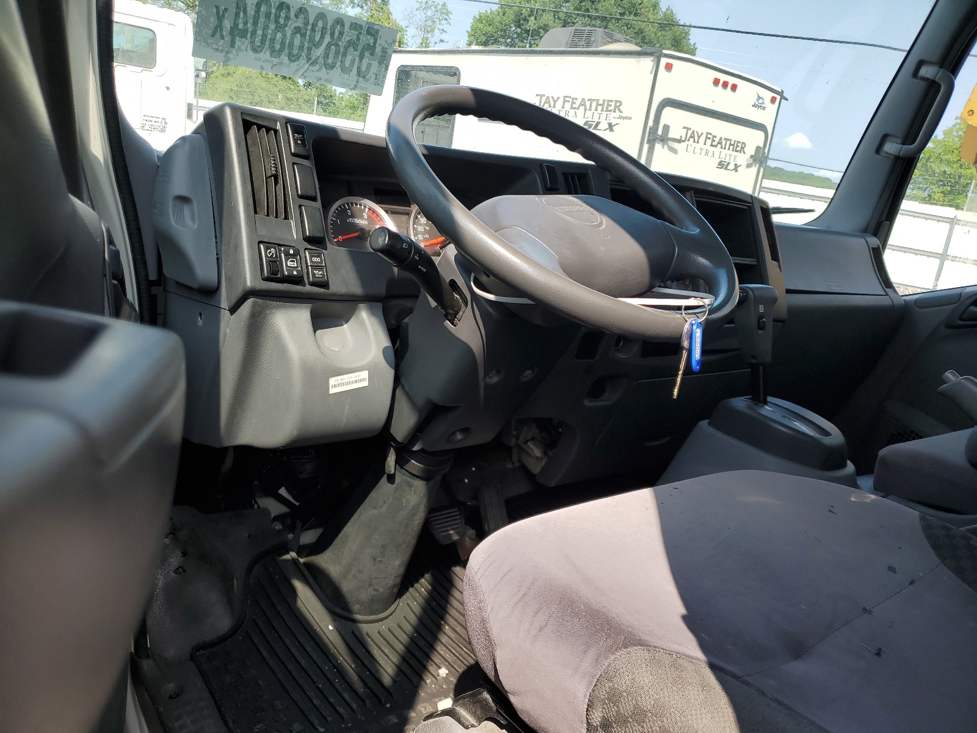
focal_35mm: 26
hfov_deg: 67.3
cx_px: 488
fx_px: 734
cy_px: 366
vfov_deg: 53.1
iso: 50
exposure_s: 1/1111
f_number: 1.5
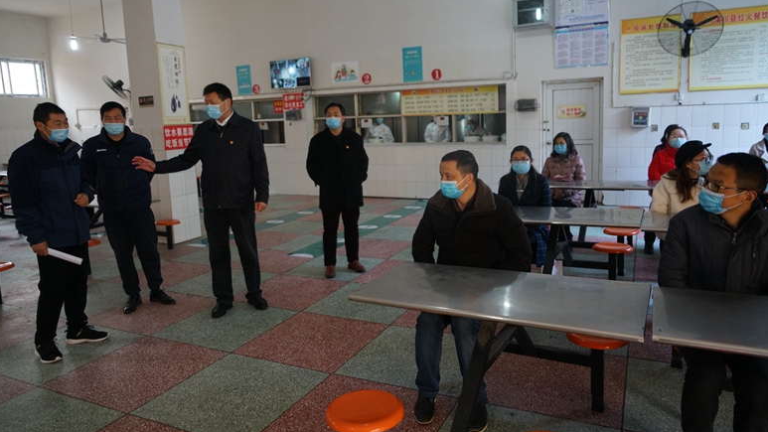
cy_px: 190
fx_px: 530
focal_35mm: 26
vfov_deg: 44.3
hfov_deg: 71.9
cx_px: 391
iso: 800
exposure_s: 1/60
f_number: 3.5
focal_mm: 24
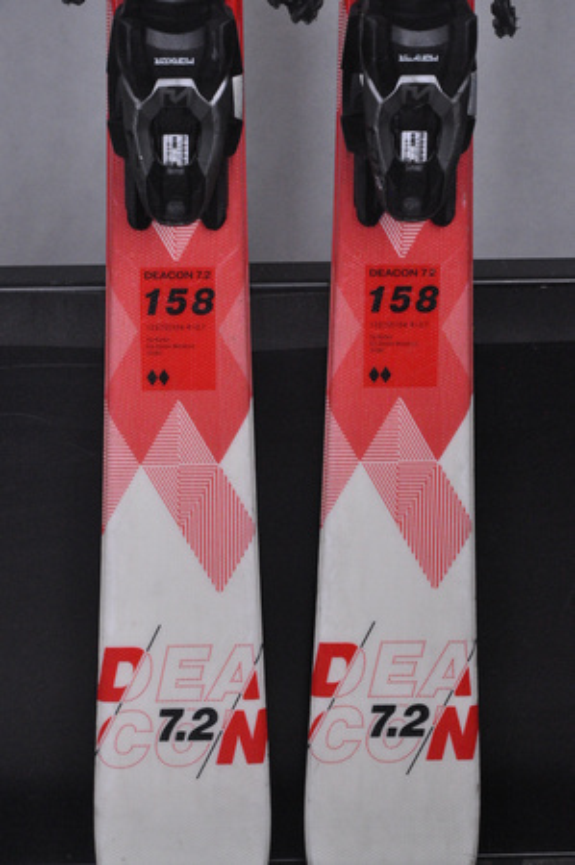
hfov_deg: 10.7
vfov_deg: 16.1
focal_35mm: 128
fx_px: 3062
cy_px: 432
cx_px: 288
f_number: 9.5
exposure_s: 1/125
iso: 3200
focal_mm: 85
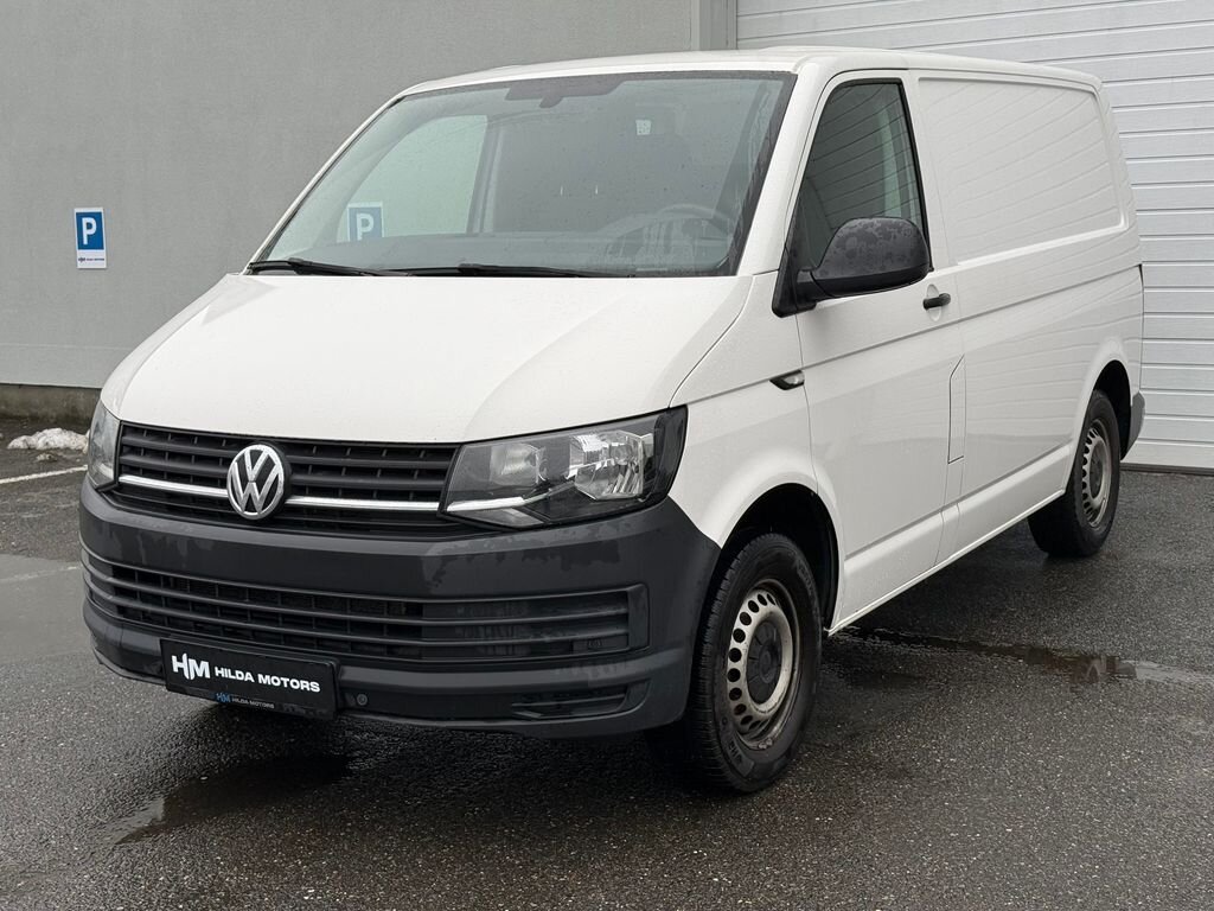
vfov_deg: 30.3
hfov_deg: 39.7
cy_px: 456
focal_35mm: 48
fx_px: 1683
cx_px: 607
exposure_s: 1/557
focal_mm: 6.76
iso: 80
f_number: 1.78
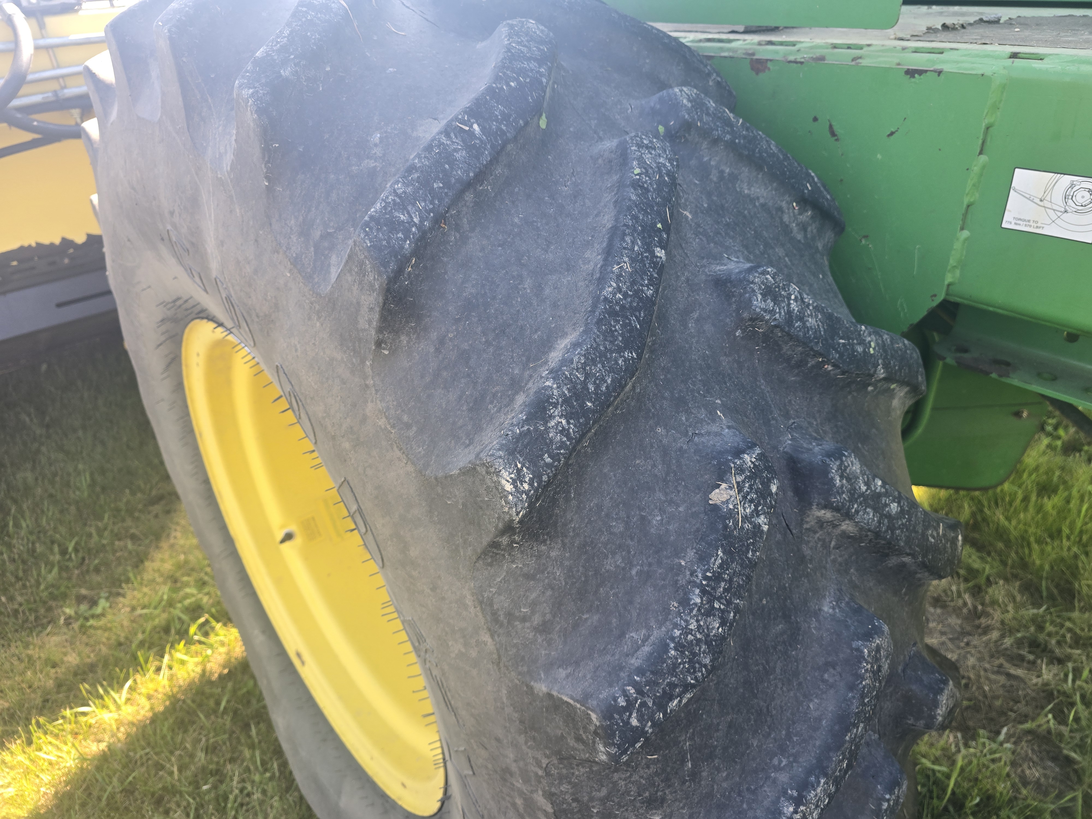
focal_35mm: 23
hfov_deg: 73.9
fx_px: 726
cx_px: 546
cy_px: 410
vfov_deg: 58.9
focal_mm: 6.3
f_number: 1.7
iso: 50
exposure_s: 1/180
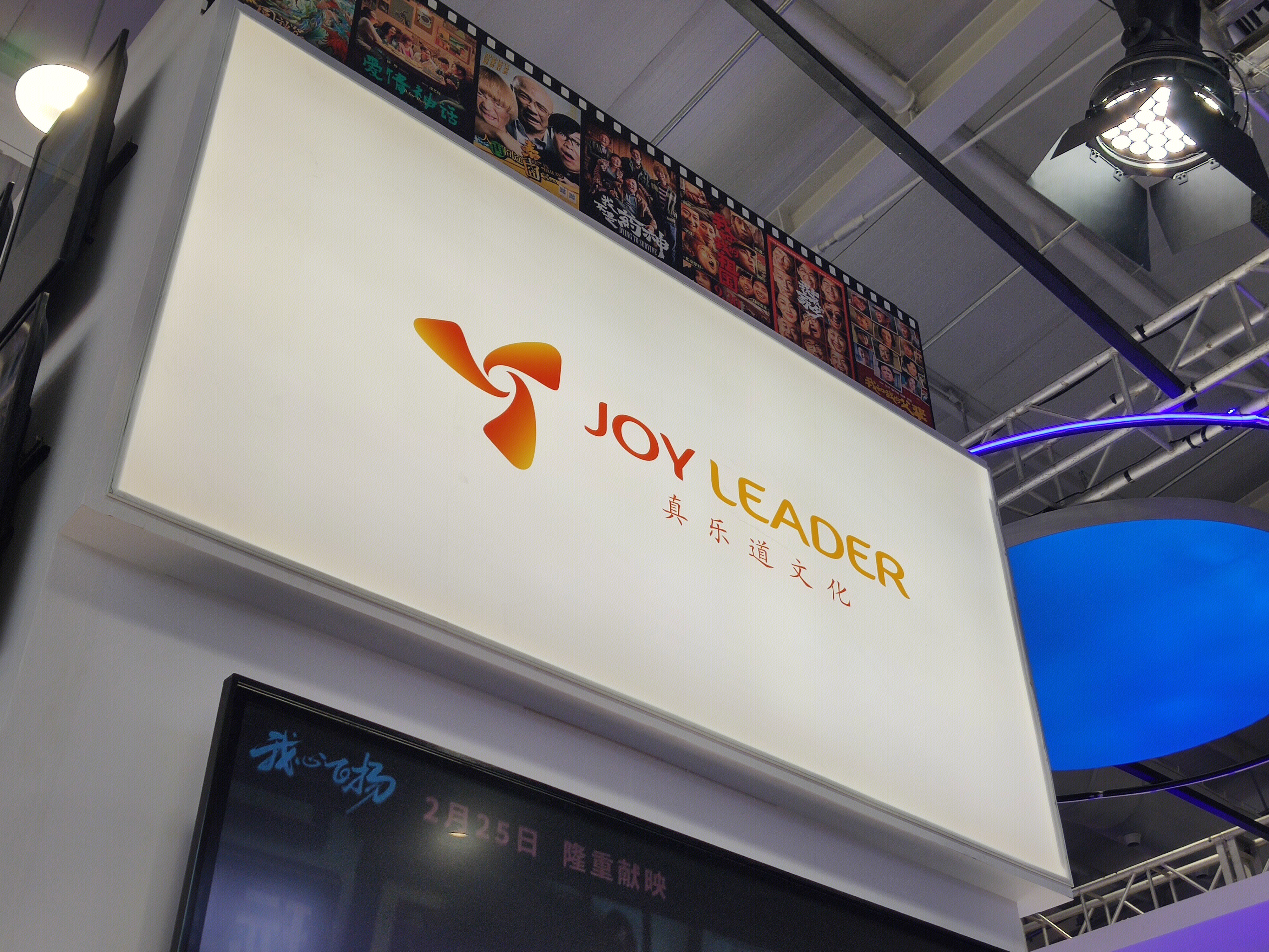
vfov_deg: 36.8
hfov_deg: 47.9
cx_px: 634
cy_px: 476
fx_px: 1430
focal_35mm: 39
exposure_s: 1/304
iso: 112
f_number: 1.75
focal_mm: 4.75
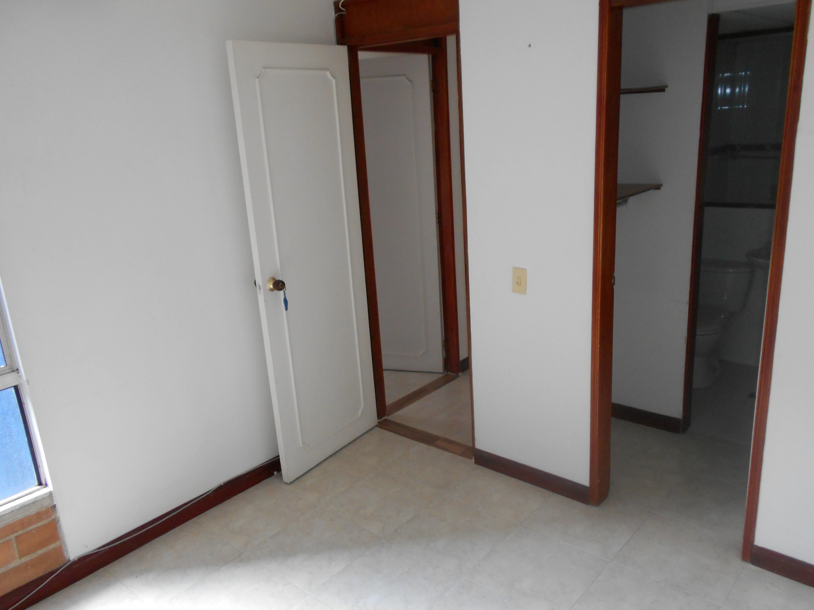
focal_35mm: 27
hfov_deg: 65.3
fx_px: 635
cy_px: 310
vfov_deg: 51.4
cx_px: 420
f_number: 3.2
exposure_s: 1/30
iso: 250
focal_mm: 4.6
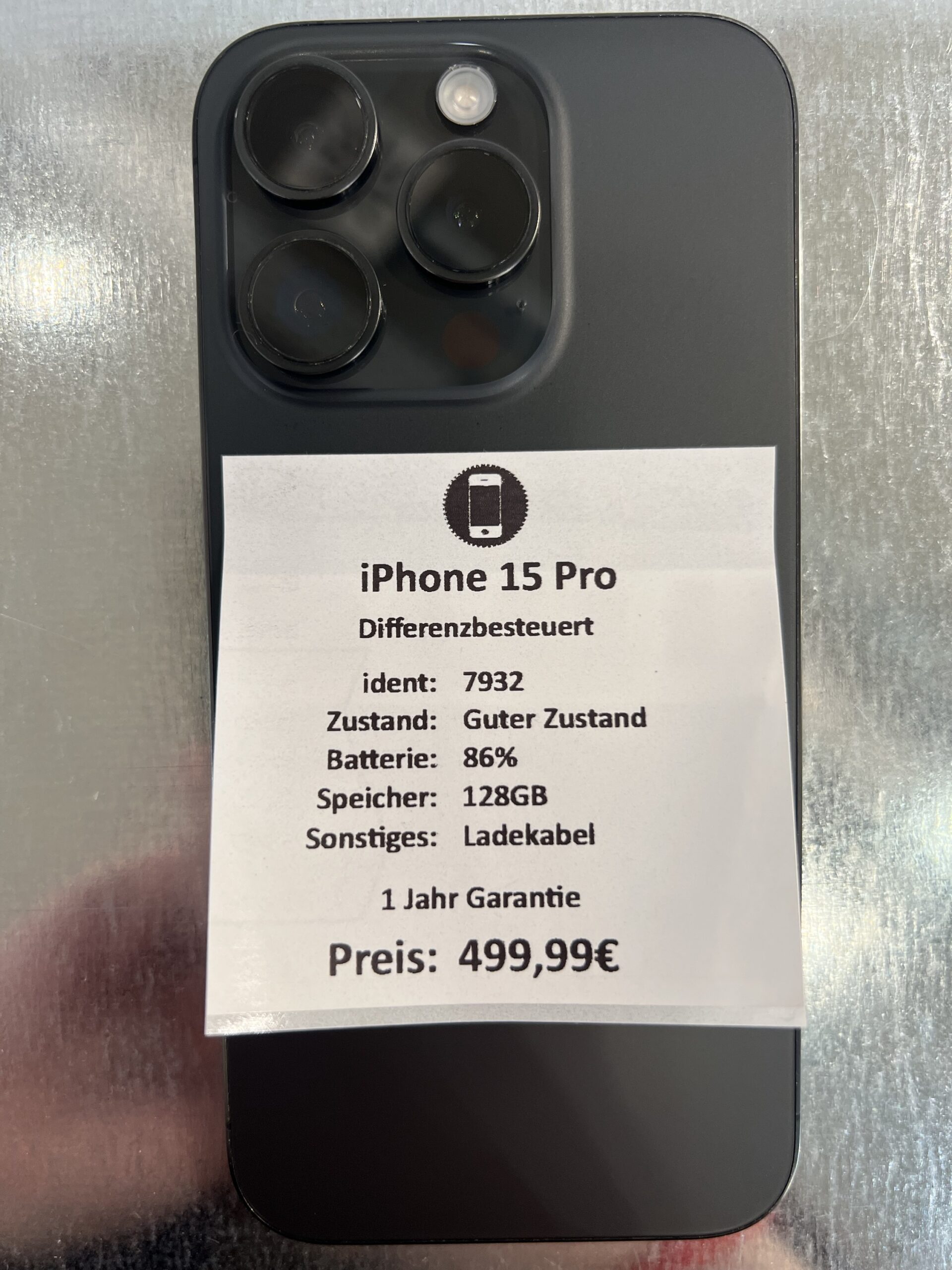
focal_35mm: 26
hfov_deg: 53.1
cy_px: 635
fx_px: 953
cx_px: 476
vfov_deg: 67.3
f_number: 1.5
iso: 100
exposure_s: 1/100
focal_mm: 5.7
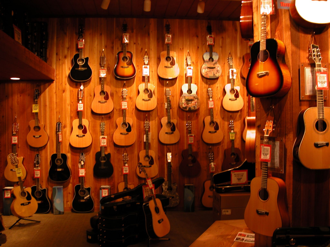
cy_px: 124
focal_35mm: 34
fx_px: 324
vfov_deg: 41.8
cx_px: 165
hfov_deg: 54.0
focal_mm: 8.9
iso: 100
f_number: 2.8
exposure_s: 1/7.4
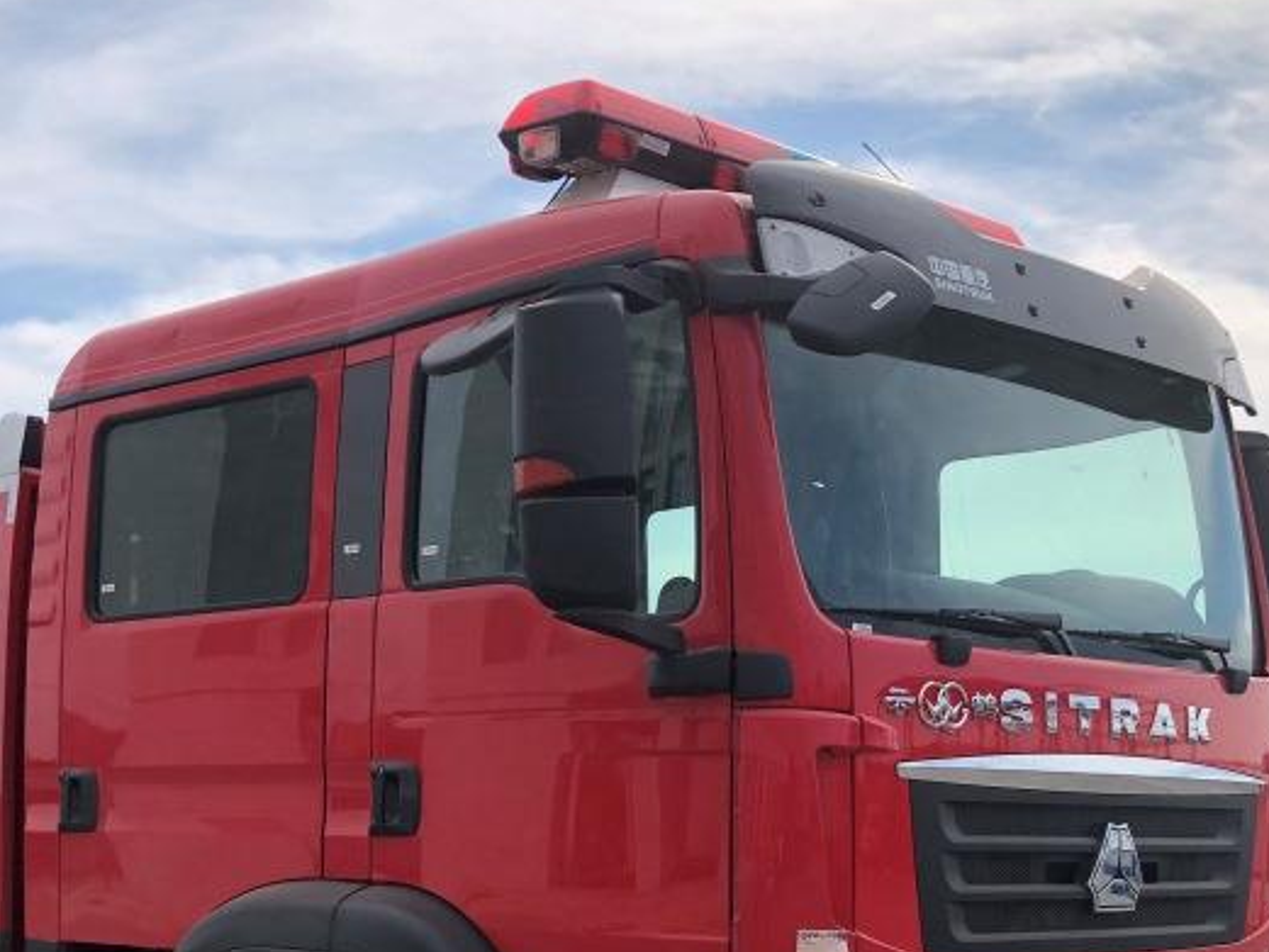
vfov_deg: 24.9
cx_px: 387
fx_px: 2090
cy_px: 862
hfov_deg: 33.4
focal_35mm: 57
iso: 20
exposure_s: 1/1919
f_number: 1.8
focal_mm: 3.99
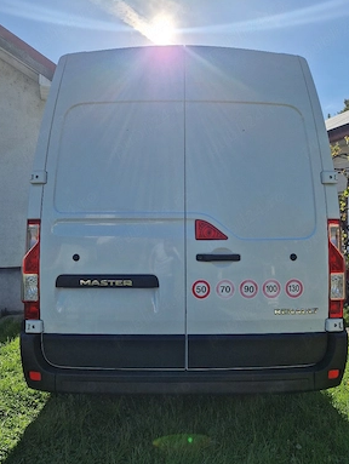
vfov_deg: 71.5
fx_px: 322
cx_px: 176
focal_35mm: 24
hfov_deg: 56.9
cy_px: 235
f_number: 1.8
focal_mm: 5.4
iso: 50
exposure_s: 1/2500
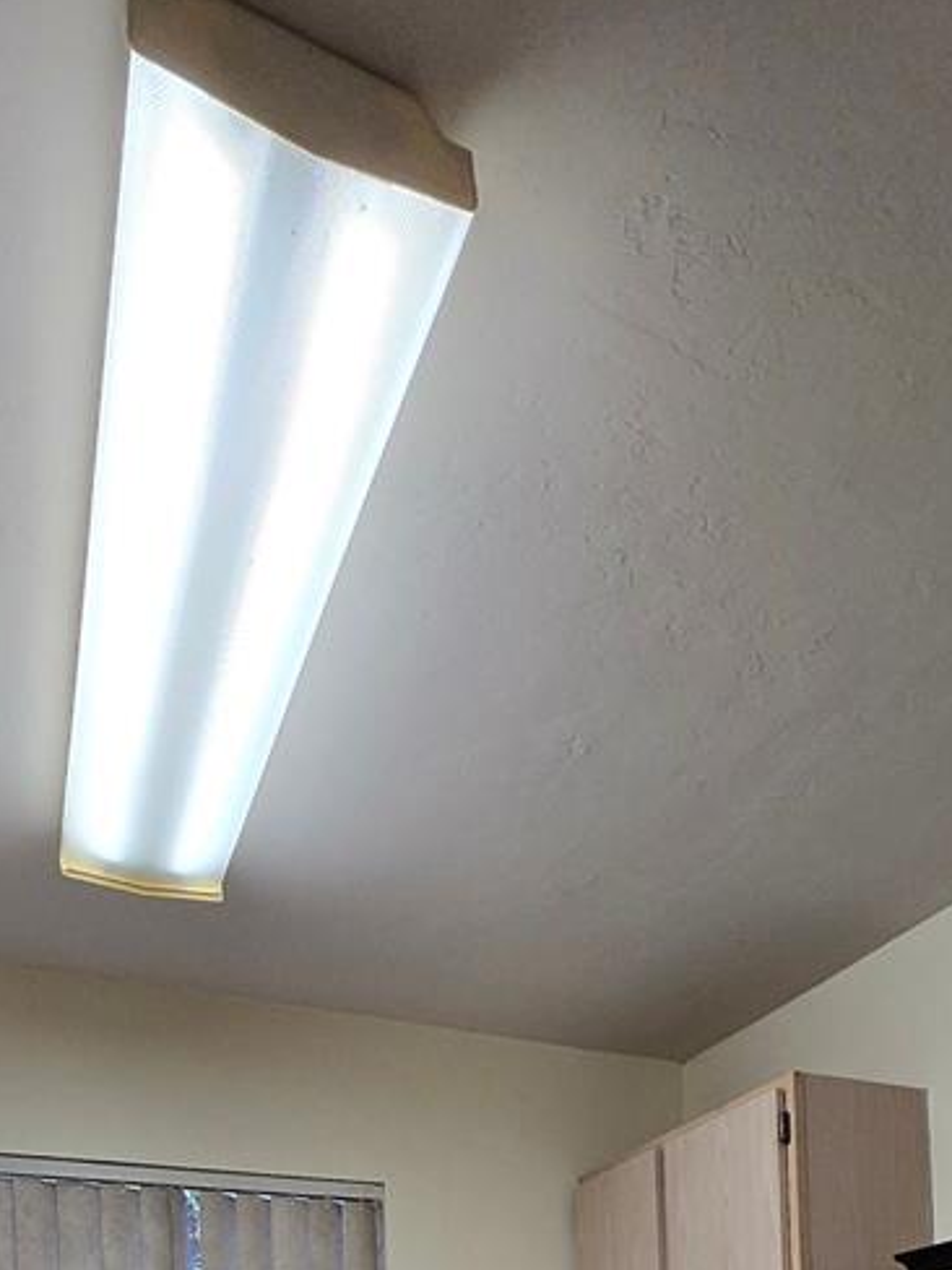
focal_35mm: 32
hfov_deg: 43.4
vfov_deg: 41.9
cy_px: 1463
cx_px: 650
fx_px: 1173
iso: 64
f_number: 2.2
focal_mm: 1.7
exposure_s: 1/60
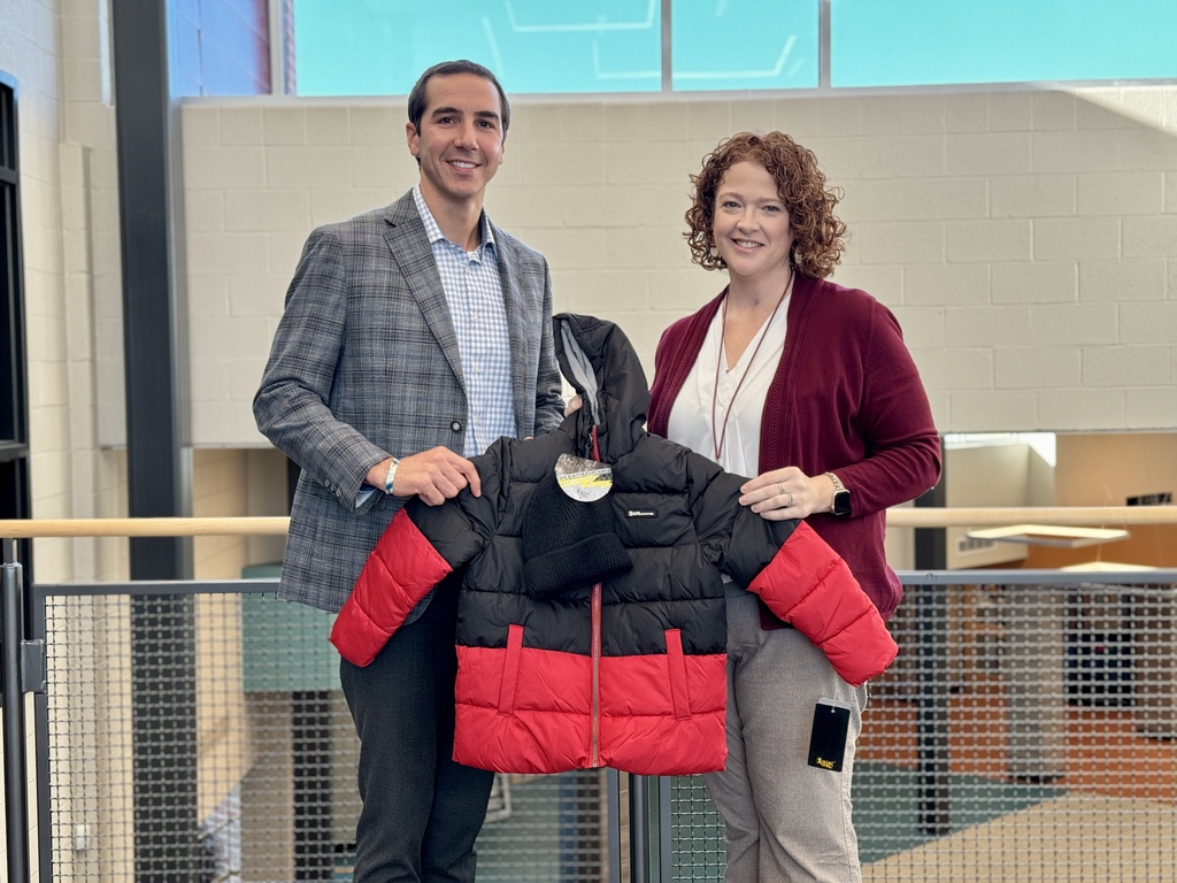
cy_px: 442
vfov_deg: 30.3
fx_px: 1632
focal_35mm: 48
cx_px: 588
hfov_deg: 39.7
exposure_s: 1/121
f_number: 1.78
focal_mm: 6.76
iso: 50
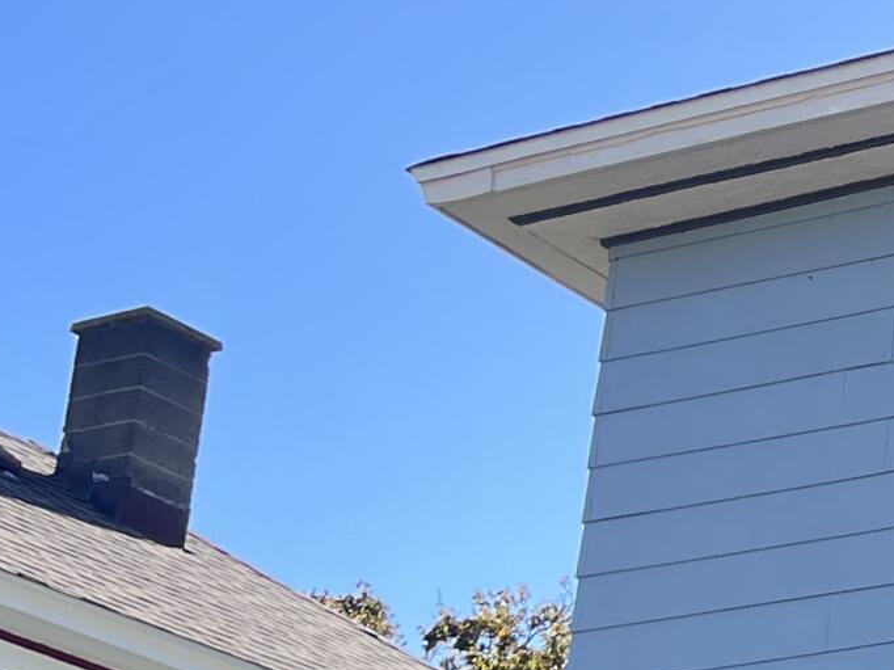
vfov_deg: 12.9
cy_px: 924
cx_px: 1861
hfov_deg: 14.4
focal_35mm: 110
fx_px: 2840
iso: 32
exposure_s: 1/755
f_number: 1.6
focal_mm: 5.1
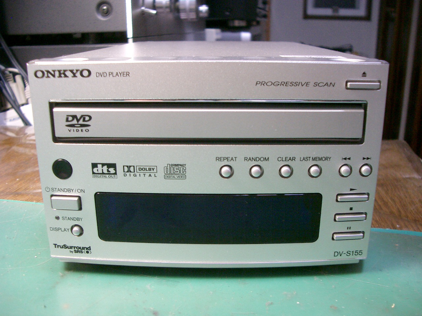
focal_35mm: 35
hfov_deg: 52.6
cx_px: 211
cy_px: 158
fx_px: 427
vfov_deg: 40.7
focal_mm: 5.8
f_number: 2.6
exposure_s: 1/8
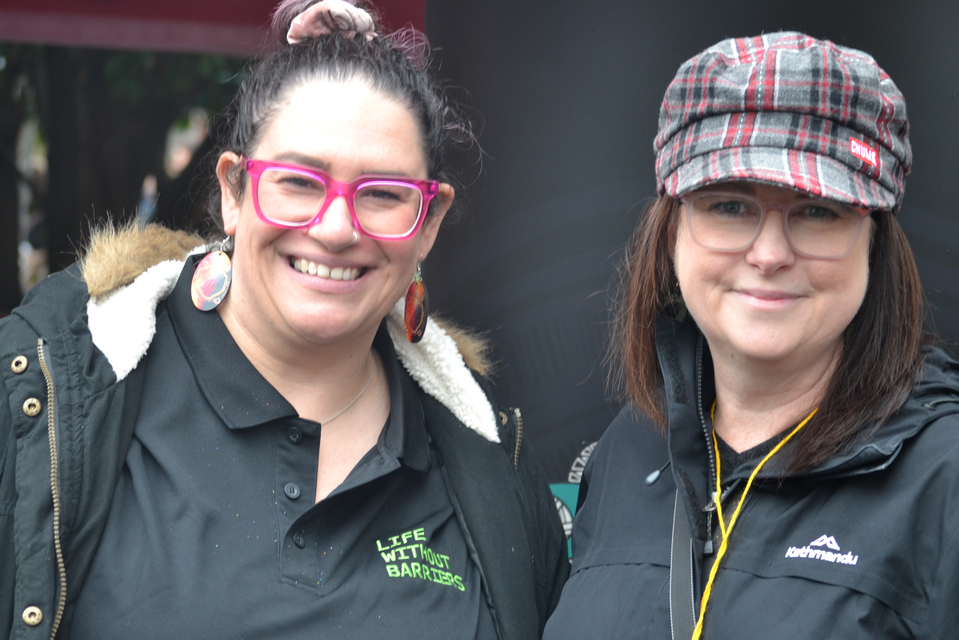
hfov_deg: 20.9
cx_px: 393
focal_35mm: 98
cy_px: 335
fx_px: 2600
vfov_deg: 14.0
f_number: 4.2
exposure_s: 1/50
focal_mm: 55
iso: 400
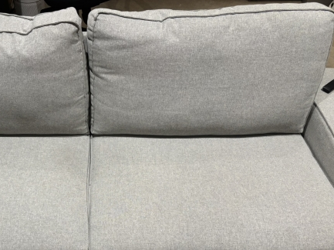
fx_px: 386
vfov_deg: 35.1
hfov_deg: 45.8
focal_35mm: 40
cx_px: 100
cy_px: 192
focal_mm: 5.96
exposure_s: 1/50
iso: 200
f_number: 1.6
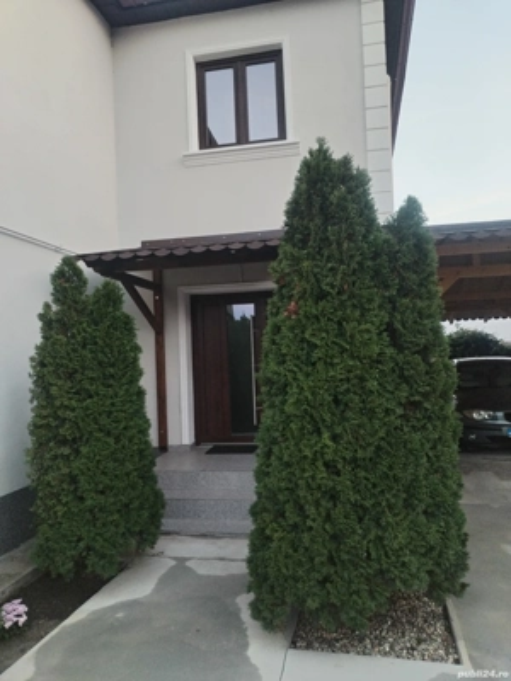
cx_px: 256
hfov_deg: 48.2
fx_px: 571
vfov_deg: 61.7
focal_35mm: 29
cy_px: 340
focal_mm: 4.75
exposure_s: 1/120
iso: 180
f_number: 1.8
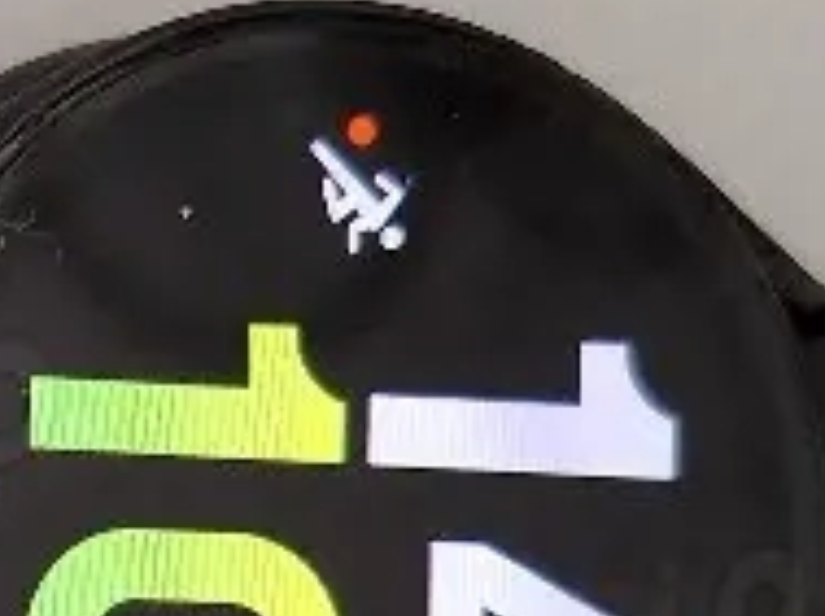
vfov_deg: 11.9
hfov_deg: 15.7
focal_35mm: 122
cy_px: 716
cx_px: -118
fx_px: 2902
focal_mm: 5.54
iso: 320
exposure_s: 1/100
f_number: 1.8
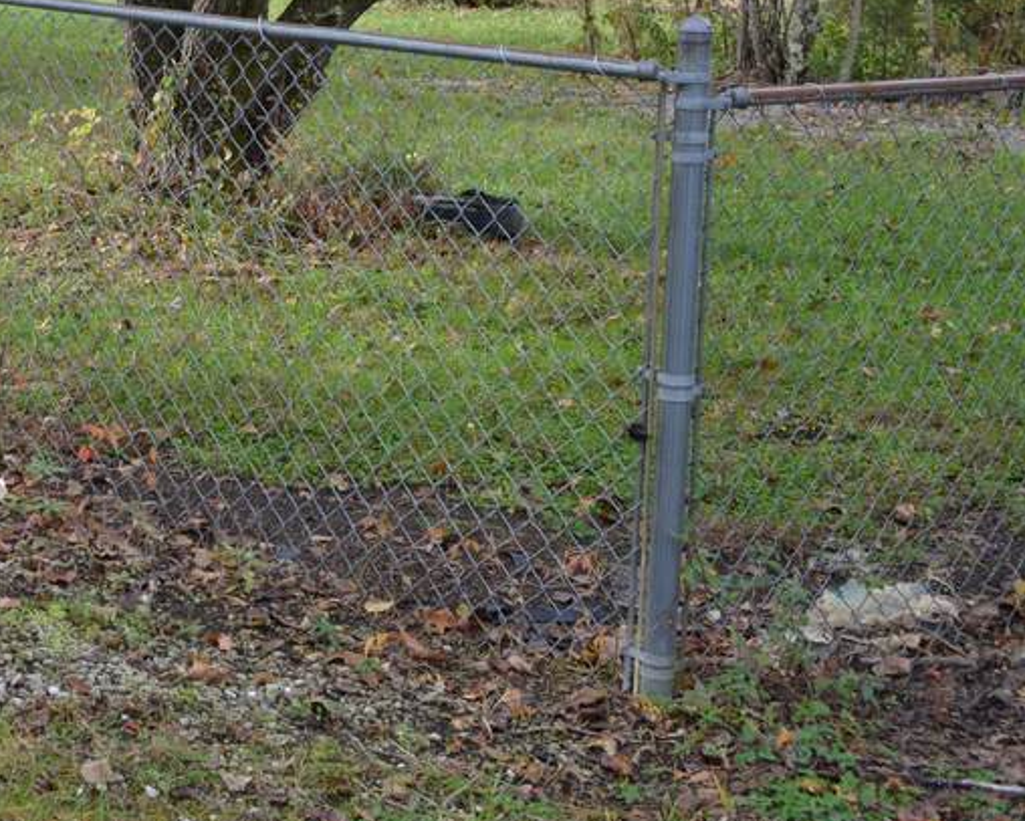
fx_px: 2368
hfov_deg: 23.0
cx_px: -103
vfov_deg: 19.1
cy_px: 1
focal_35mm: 78
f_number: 7.1
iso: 200
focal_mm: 22
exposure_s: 1/200
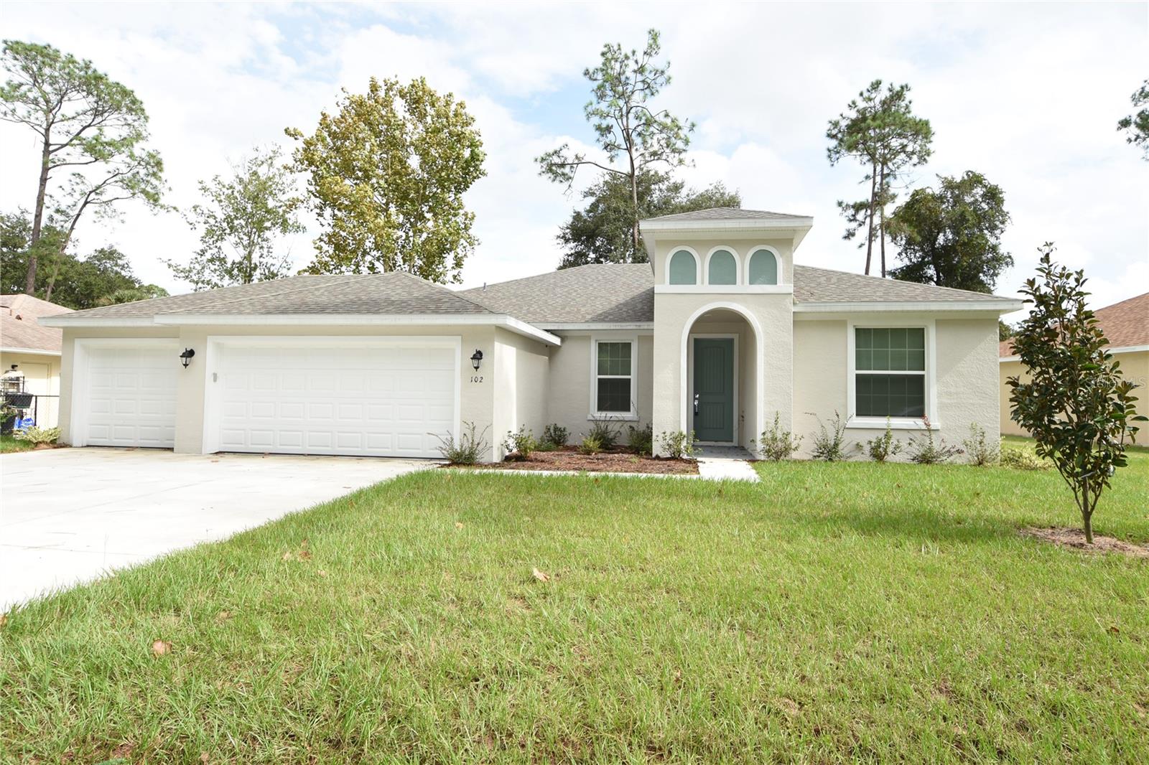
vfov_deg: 59.5
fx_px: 670
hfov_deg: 81.2
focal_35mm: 21
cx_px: 574
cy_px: 382
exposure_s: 1/160
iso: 100
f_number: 6.3
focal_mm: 14
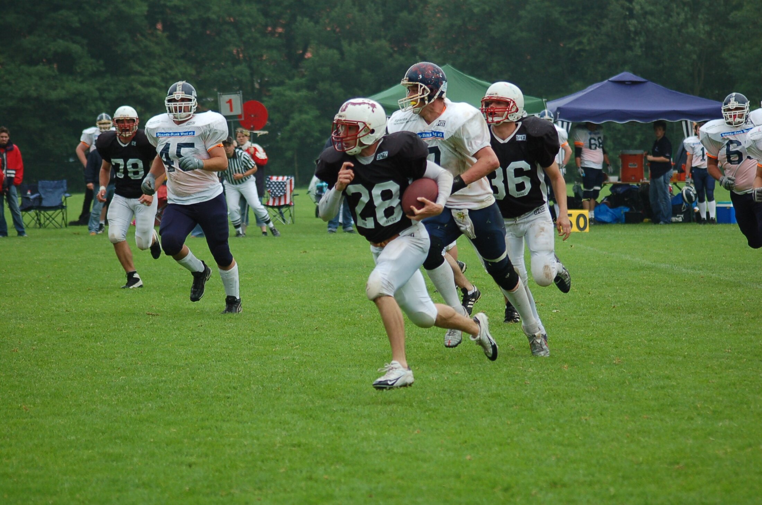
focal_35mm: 165
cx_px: 381
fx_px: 3486
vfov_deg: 8.3
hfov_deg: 12.5
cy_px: 252
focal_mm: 110
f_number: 4.2
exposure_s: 1/1000
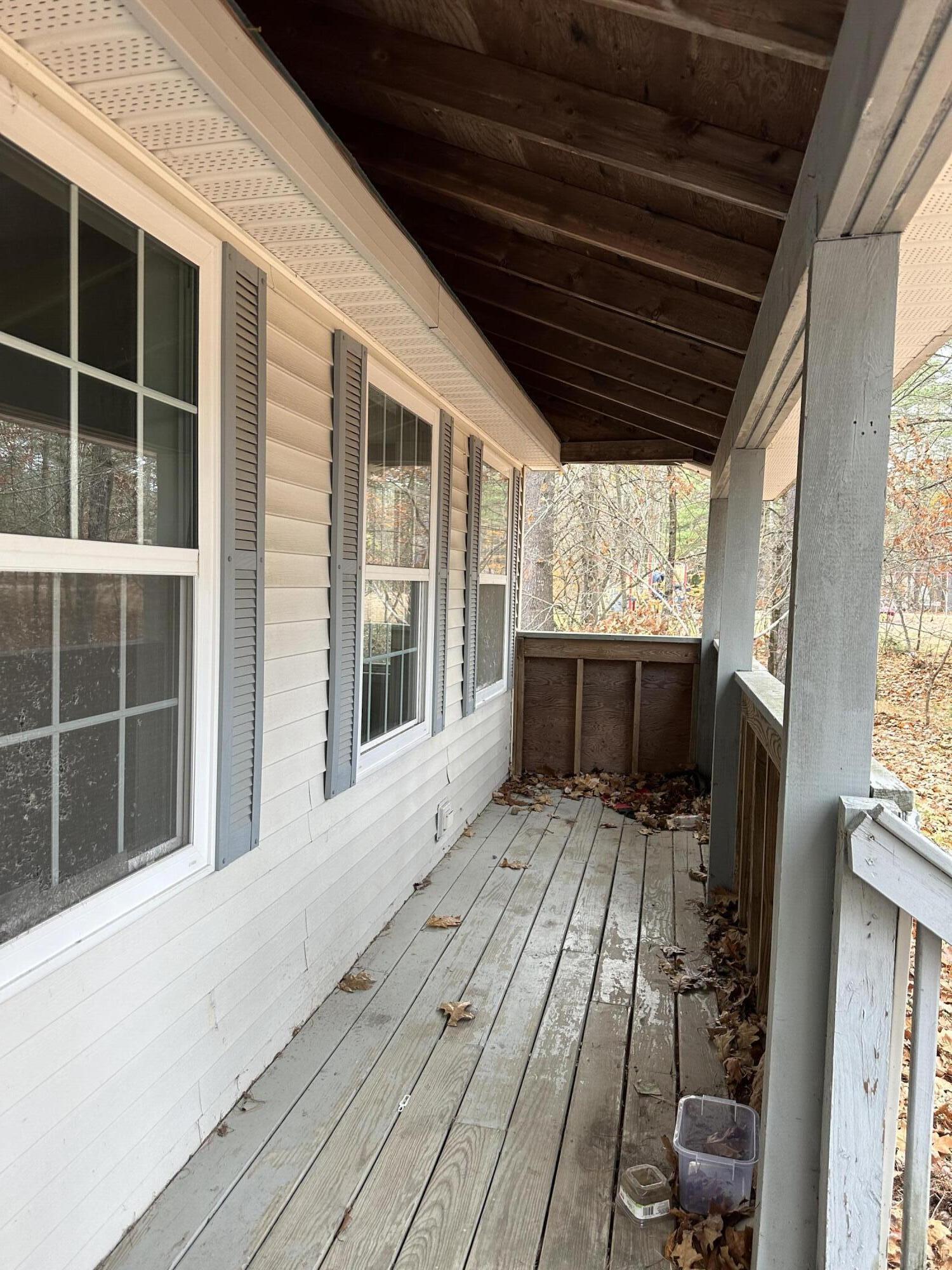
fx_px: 880
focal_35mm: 24
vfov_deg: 71.6
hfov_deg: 56.8
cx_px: 476
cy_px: 635
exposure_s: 1/121
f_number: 1.78
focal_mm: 6.86
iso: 125
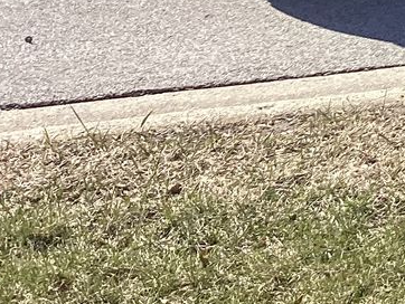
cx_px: 882
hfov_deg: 12.2
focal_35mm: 137
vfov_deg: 10.3
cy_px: -201
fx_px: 1604
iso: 25
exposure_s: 1/1253
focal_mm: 3.3
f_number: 2.4
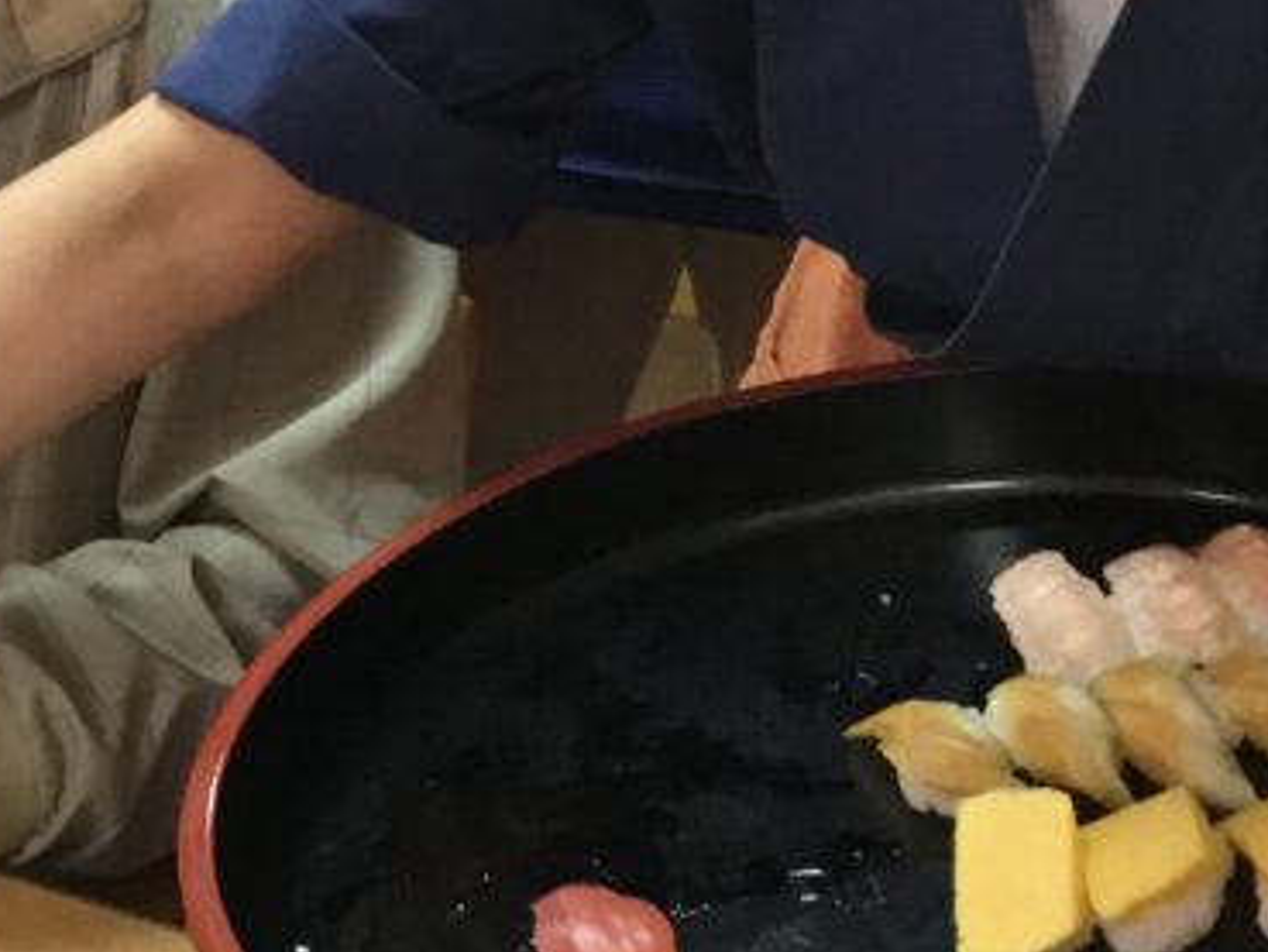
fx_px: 3151
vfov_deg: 17.0
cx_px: 7
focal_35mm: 86
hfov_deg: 21.9
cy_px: 186
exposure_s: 1/30
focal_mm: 3.3
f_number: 2.4
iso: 160
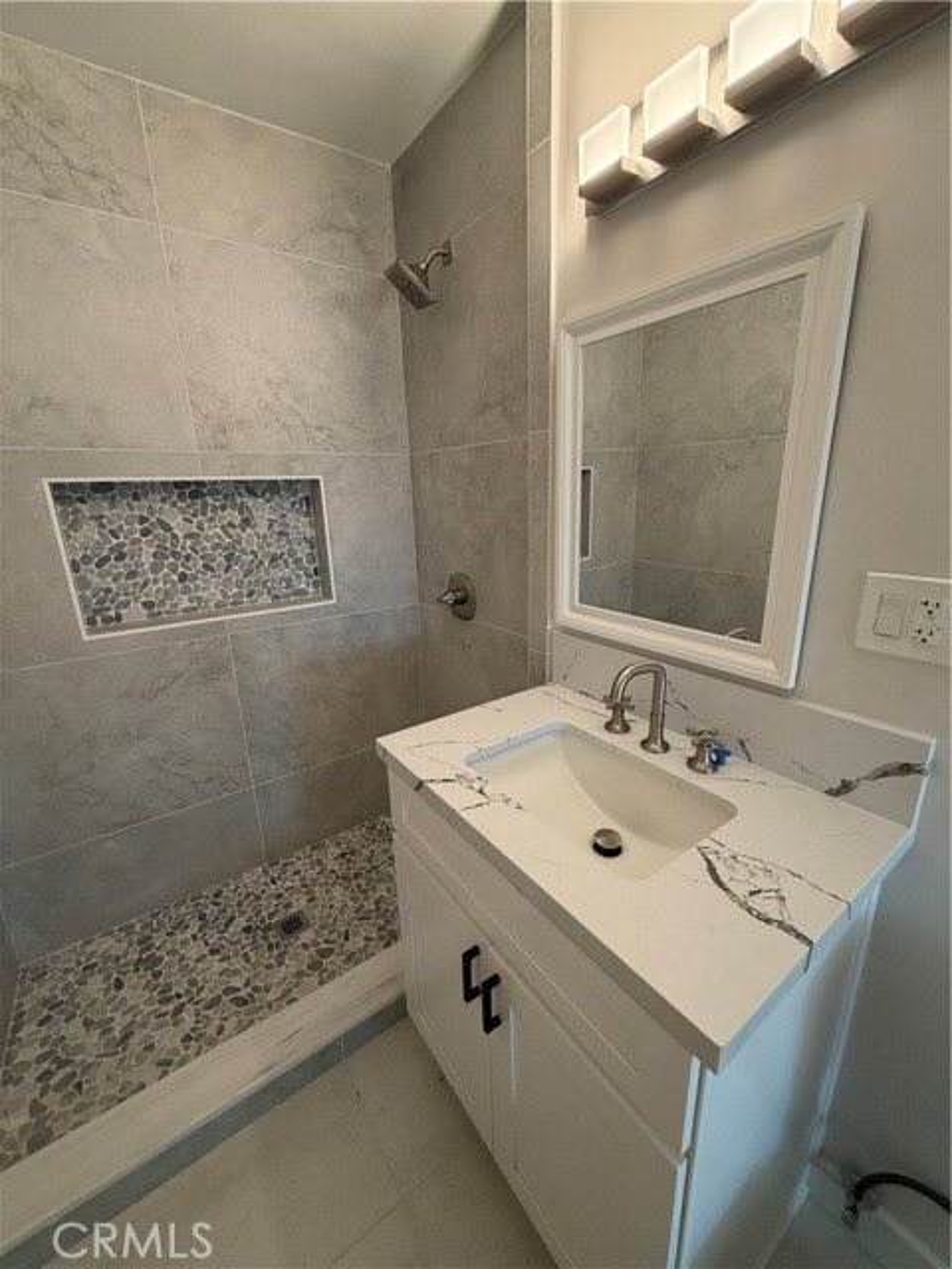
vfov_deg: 102.1
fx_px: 513
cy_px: 634
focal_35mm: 14
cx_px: 476
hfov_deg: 85.7
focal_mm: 2.22
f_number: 2.2
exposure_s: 1/60
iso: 200
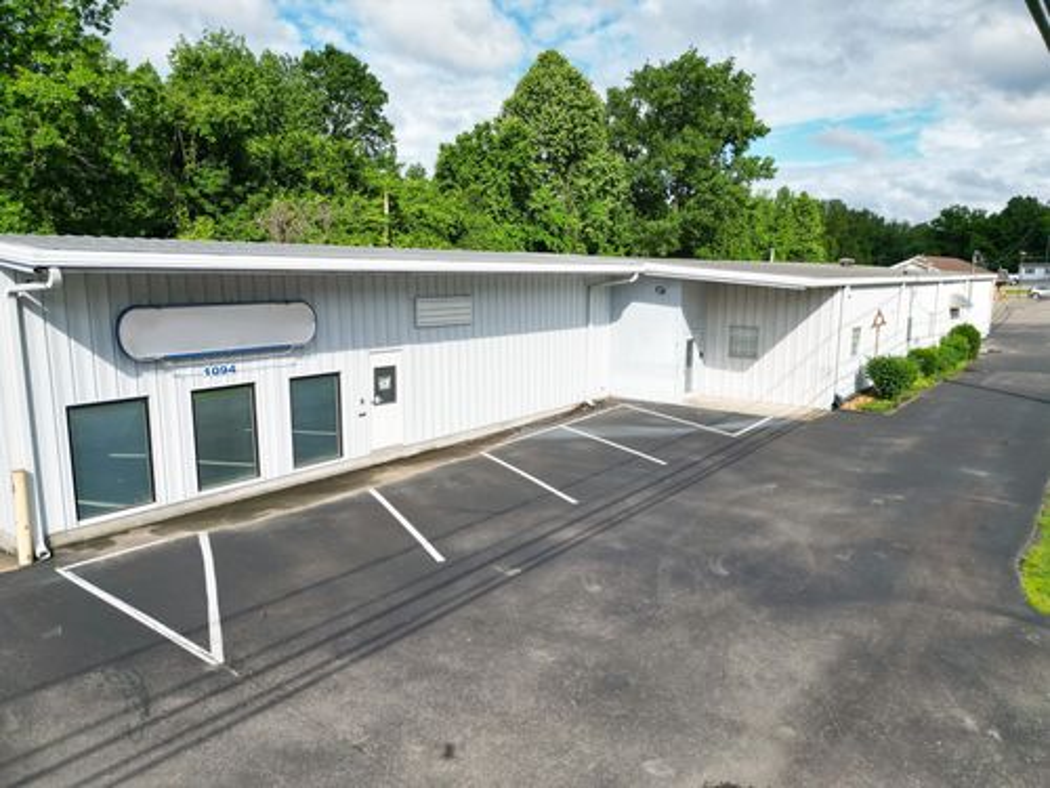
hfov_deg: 71.6
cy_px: 394
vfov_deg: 56.8
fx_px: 728
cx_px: 525
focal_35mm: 24
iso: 200
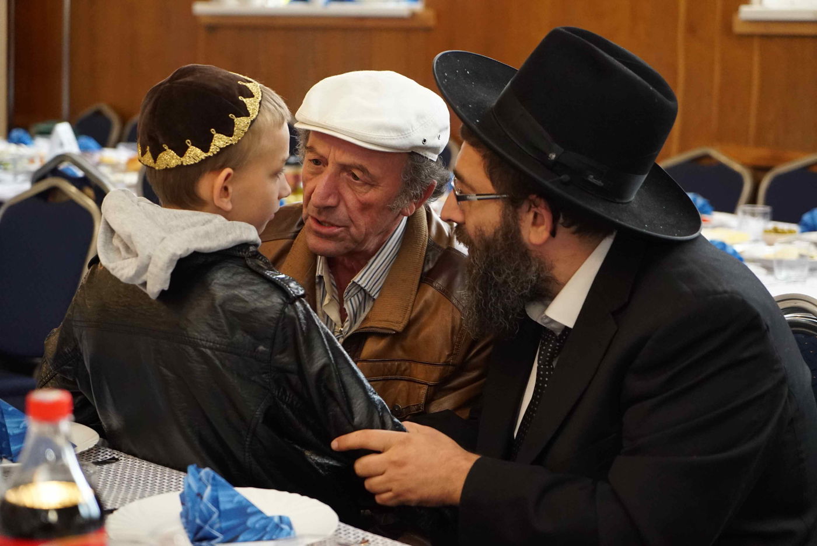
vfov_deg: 19.5
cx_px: 408
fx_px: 1589
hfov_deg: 28.8
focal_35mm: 70
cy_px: 273
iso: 6400
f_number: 4
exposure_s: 1/160
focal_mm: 70
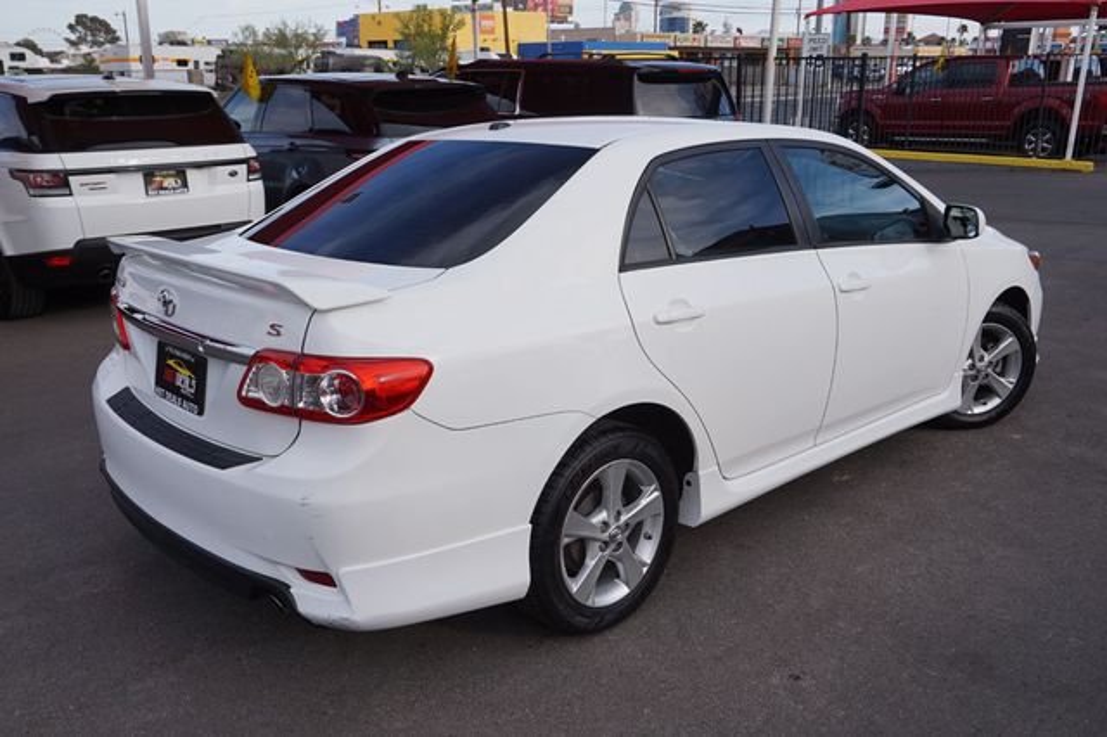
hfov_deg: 59.5
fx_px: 968
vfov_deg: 41.7
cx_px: 554
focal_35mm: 32
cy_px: 368
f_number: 7.1
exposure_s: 1/250
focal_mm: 21
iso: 100
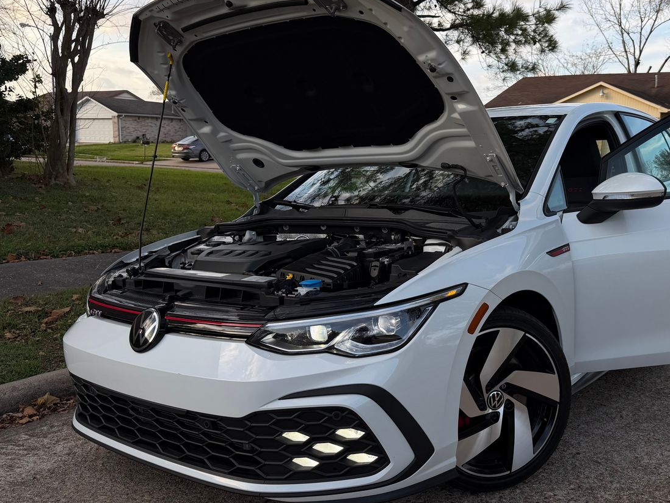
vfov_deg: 40.7
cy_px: 255
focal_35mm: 35
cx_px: 429
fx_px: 678
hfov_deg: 51.9
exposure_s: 1/1585
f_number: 1.78
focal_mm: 6.76
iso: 80
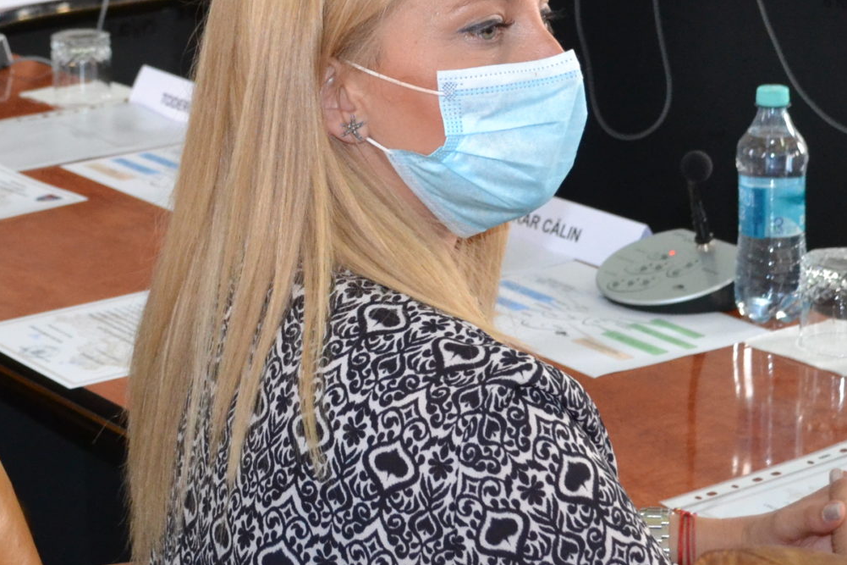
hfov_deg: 18.2
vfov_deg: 12.2
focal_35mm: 111
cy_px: 17
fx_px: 2618
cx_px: 187
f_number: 4.5
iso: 2000
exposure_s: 1/60
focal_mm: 29
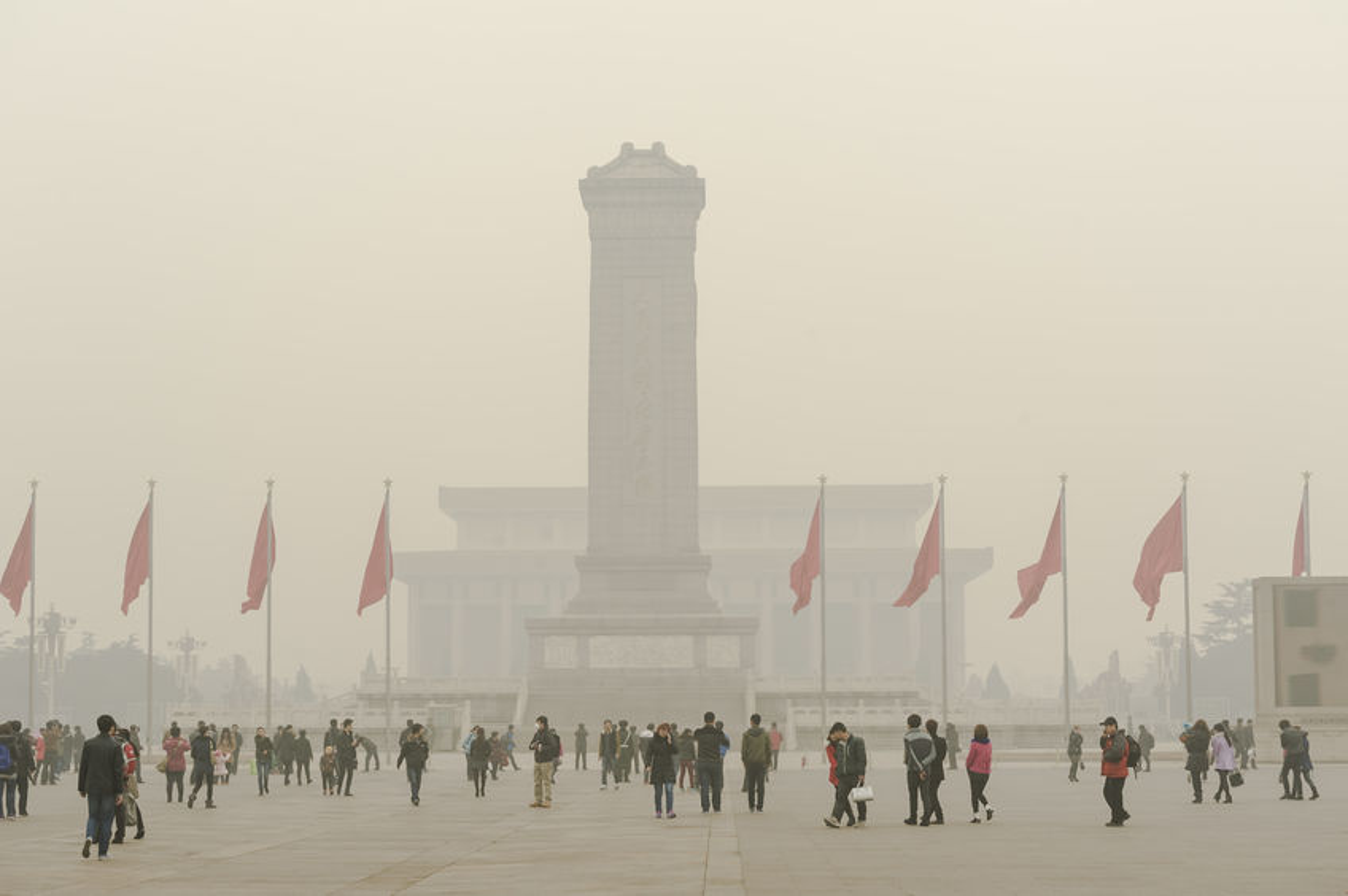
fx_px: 2619
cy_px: 448
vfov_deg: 19.4
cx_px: 674
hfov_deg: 28.9
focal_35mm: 70
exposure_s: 1/350
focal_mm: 70
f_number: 8
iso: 200
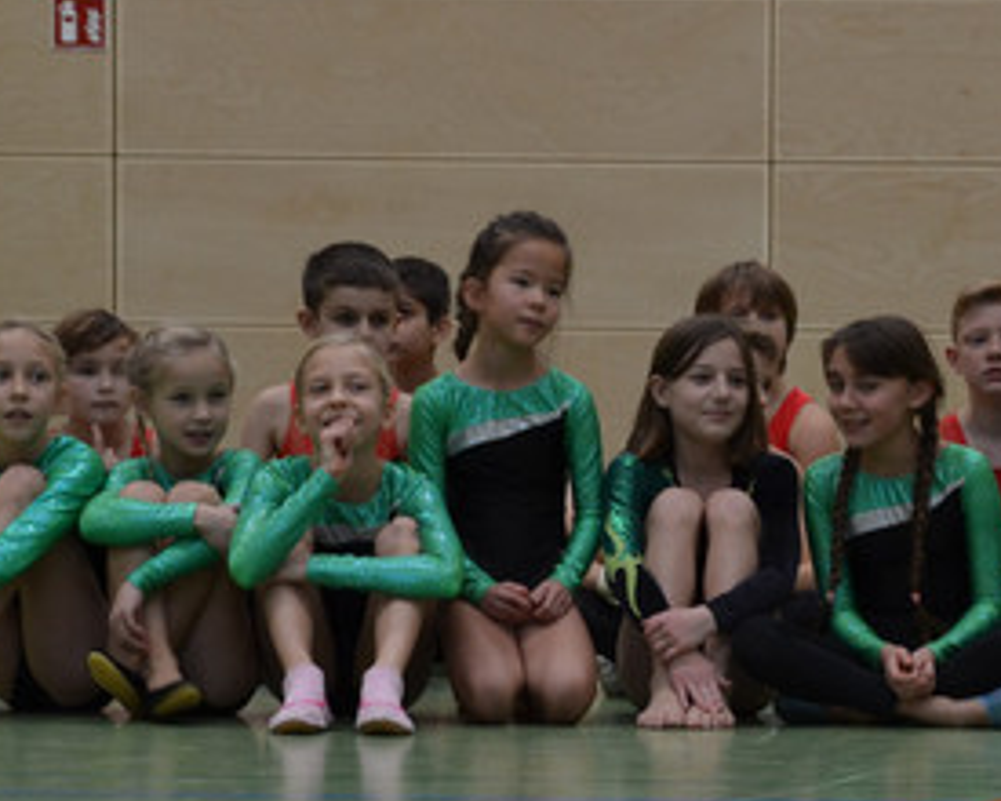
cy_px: 599
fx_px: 6677
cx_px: 877
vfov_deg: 6.9
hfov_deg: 8.5
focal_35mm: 225
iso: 400
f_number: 5
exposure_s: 1/60
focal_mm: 55
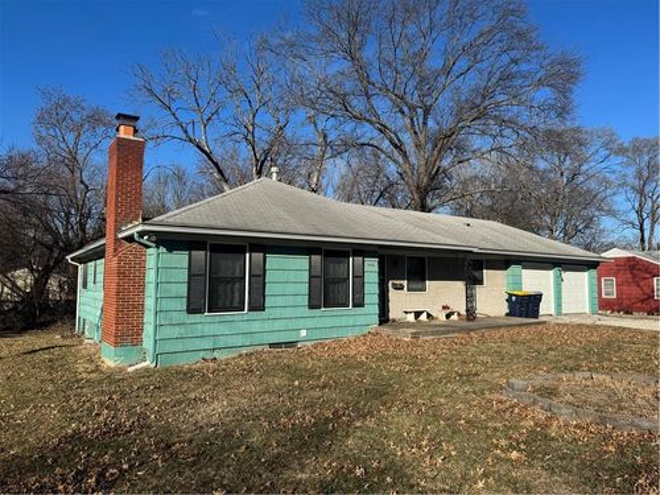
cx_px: 330
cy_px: 248
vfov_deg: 56.8
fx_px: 458
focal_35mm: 24
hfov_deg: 71.6
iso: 80
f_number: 1.78
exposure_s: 1/4608
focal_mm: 6.76
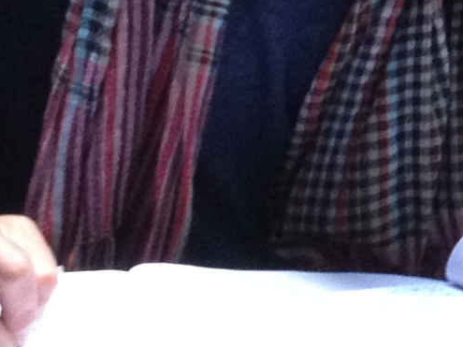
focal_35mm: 231
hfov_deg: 8.3
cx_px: 776
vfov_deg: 6.4
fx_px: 3089
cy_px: -85
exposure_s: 1/20
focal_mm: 4.28
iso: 200
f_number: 2.4
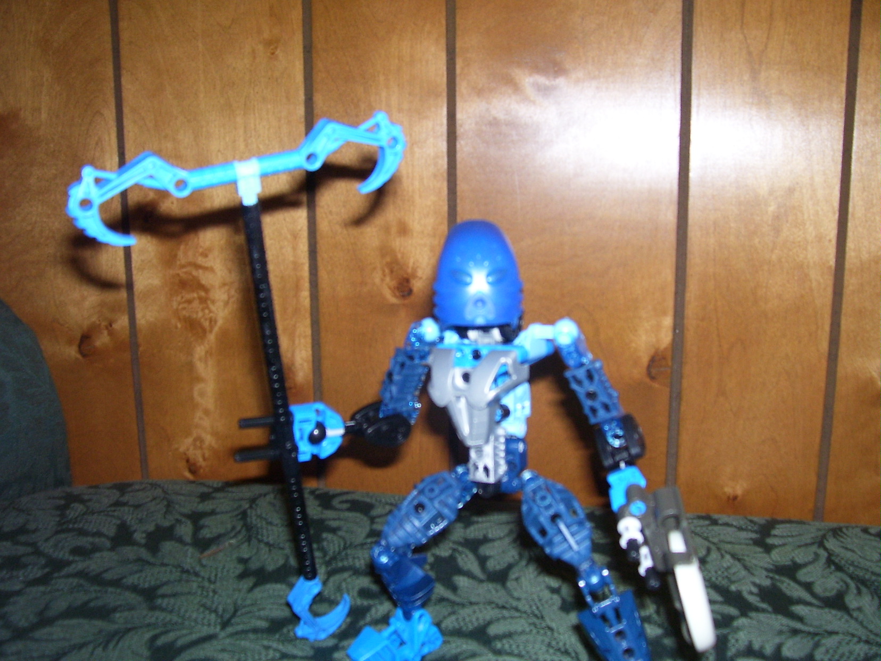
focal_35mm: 34
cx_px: 440
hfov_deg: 54.0
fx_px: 865
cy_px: 330
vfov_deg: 41.8
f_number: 2.7
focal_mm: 5.6
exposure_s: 1/60
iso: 125
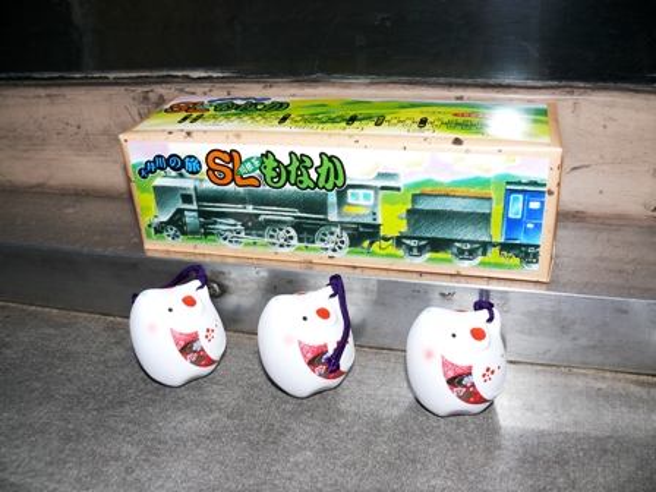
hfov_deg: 52.6
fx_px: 663
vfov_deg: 40.7
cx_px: 328
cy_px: 246
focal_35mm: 35
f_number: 2.8
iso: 100
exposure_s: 1/30
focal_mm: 7.4
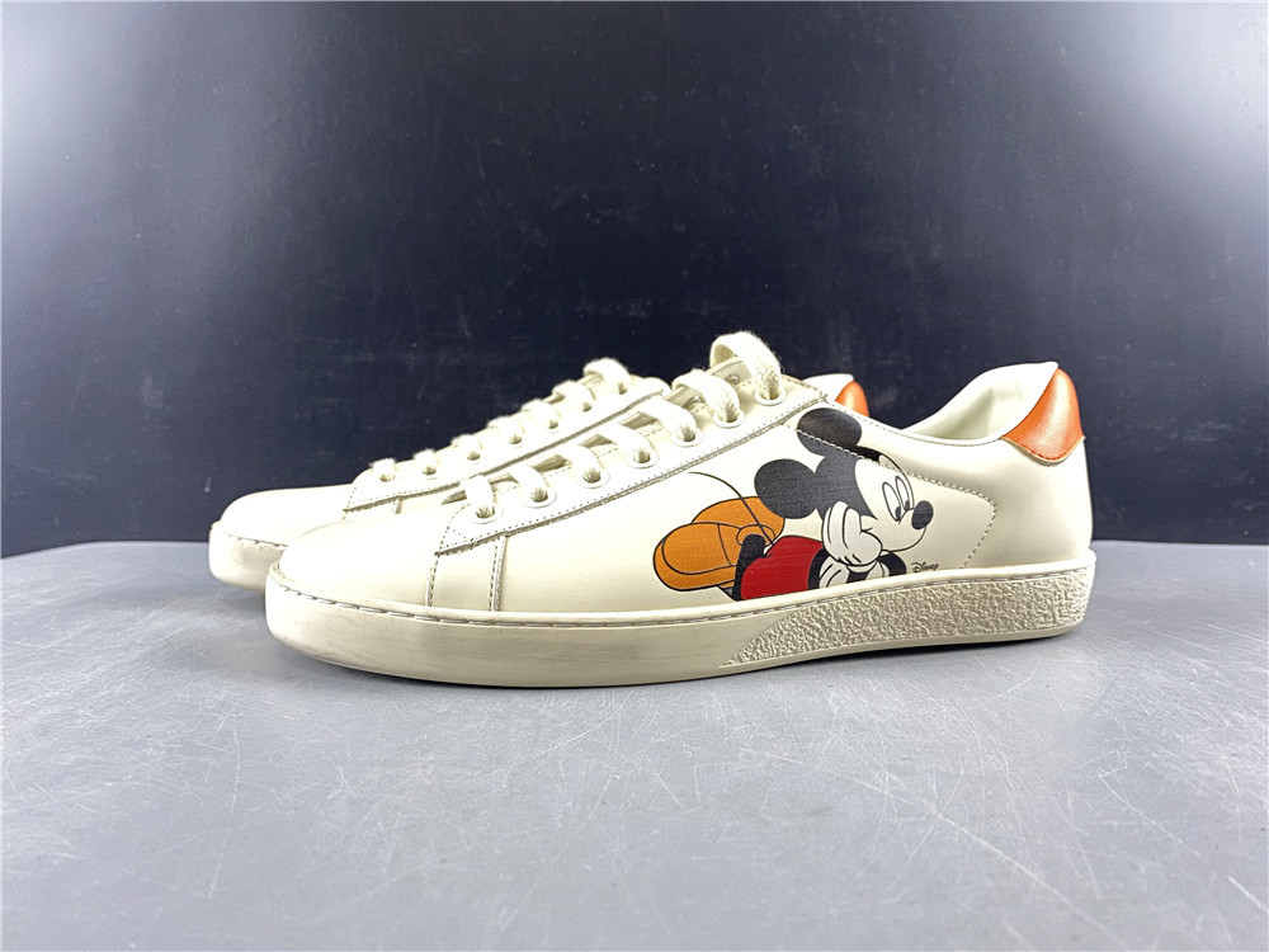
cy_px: 476
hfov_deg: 67.3
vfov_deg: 53.1
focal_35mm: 26
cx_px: 634
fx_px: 953
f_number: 1.8
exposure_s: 1/50
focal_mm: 4.25
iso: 80
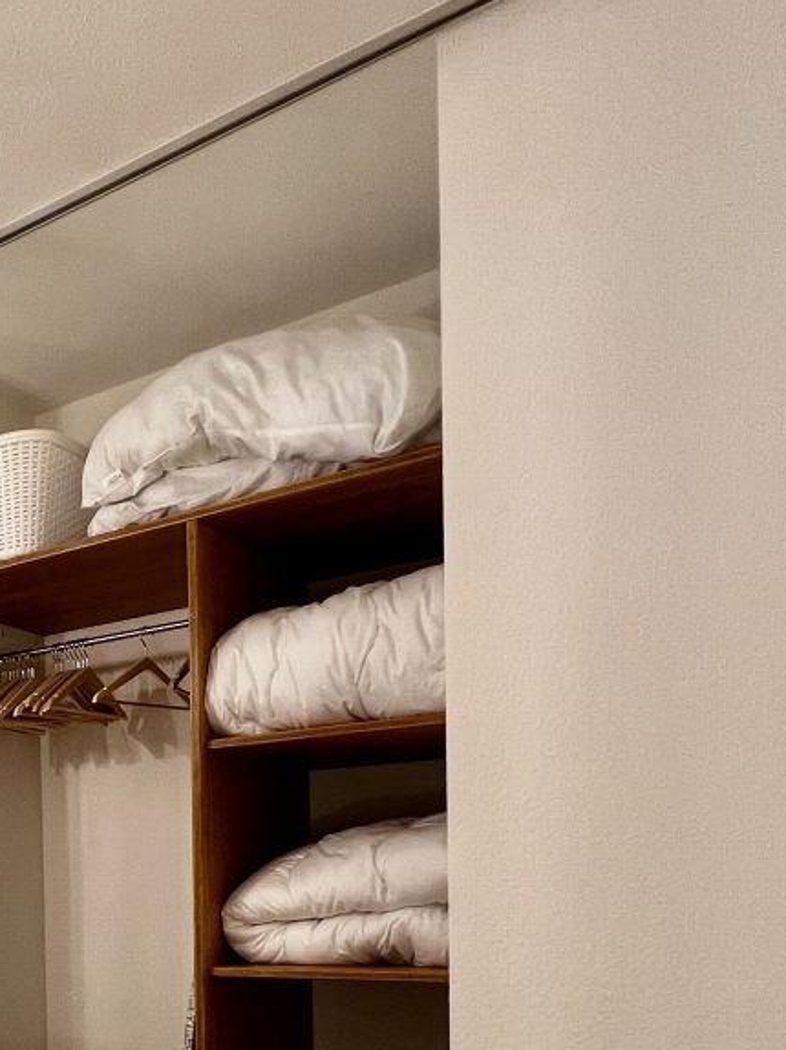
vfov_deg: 48.5
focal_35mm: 34
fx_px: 1030
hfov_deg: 29.5
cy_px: 938
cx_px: -331
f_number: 1.8
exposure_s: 1/50
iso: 125
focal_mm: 1.57
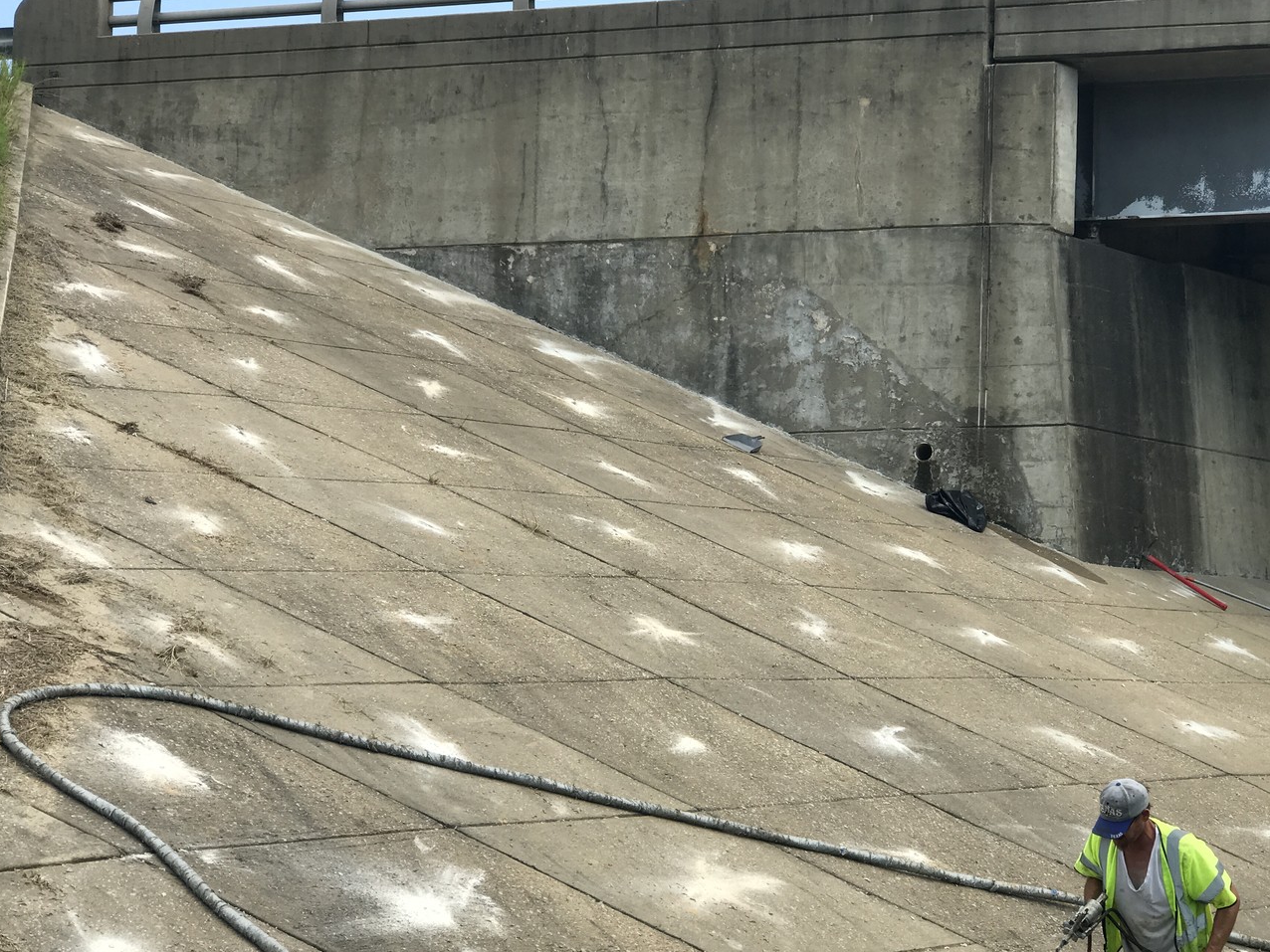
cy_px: 526
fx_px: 2458
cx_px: 680
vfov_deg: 21.9
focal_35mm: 67
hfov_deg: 29.0
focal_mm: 6.6
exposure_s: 1/523
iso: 20
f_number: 2.8
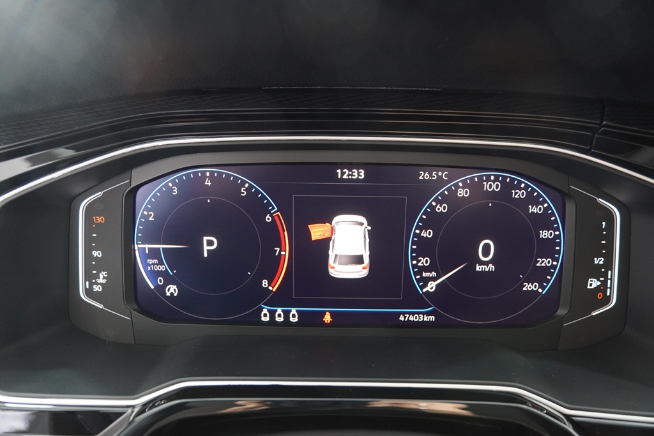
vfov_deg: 50.4
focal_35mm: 26
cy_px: 218
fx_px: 463
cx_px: 327
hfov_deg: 70.4
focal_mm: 17
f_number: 2.8
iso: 1600
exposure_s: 1/60
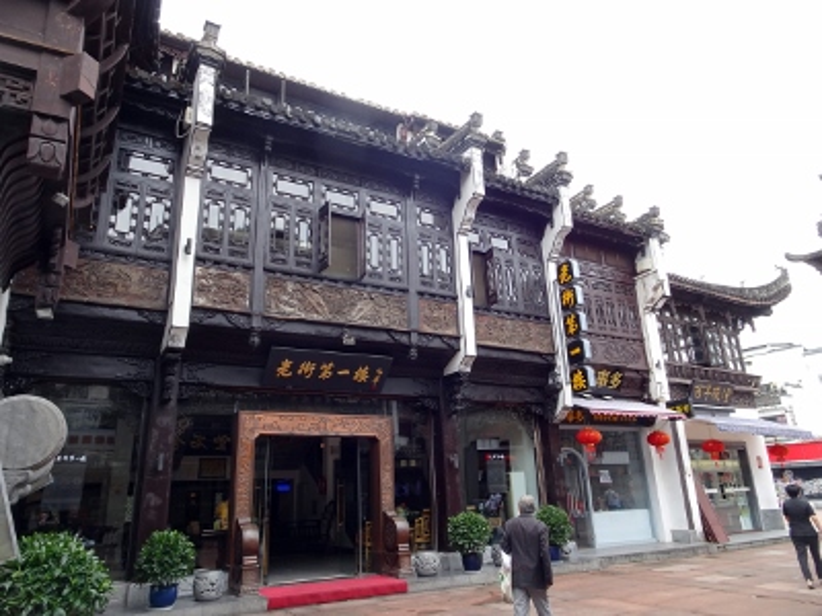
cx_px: 411
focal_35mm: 24
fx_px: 570
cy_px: 308
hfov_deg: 71.6
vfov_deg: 56.8
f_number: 3.5
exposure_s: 1/200
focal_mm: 4.1
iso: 80
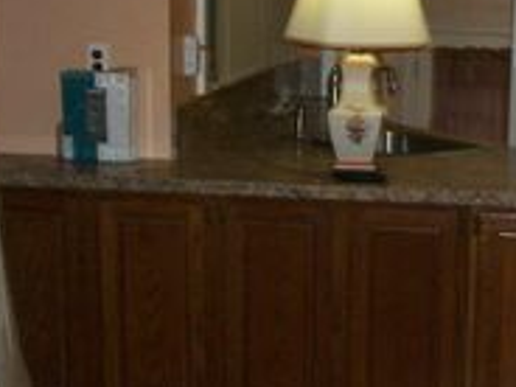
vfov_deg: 15.1
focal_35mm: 98
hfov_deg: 19.6
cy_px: 257
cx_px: 482
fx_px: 1461
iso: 140
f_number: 4.5
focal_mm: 5.9
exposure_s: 1/64
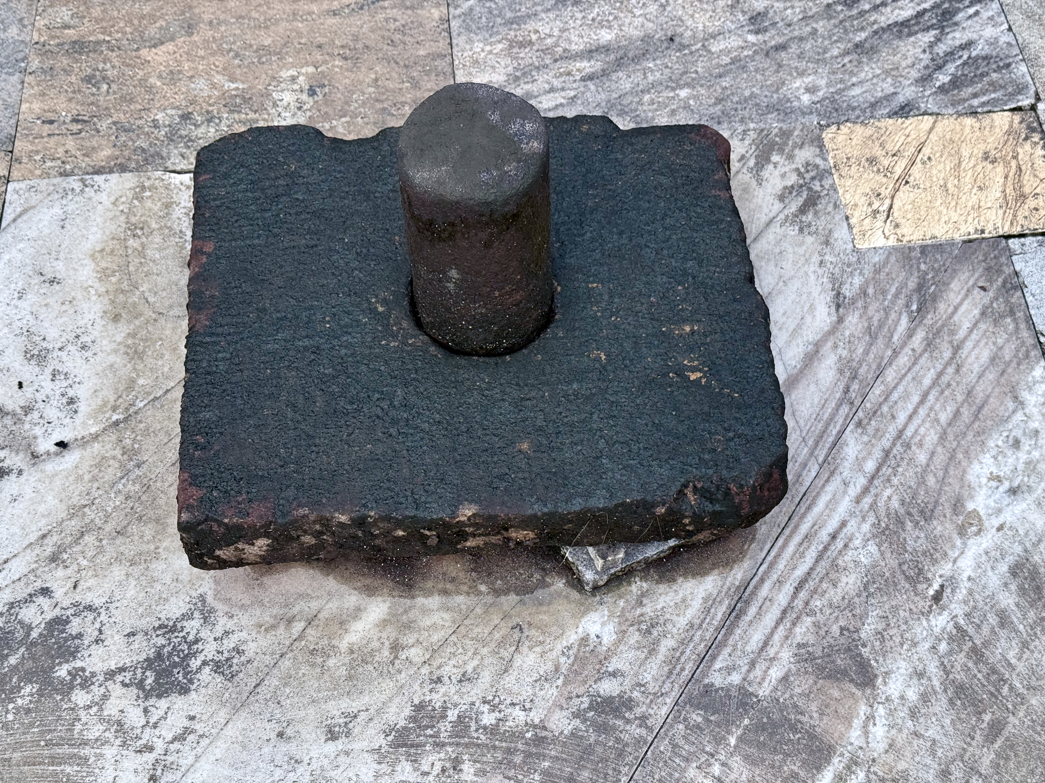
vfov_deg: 30.3
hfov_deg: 39.7
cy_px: 392
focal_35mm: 48
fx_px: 1449
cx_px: 522
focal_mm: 6.76
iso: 100
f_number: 1.78
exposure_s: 1/875
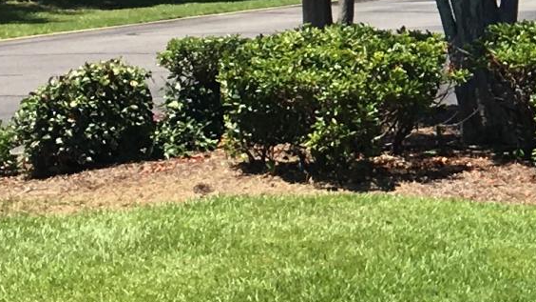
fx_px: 2387
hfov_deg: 11.8
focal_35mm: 168
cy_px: -159
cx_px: 992
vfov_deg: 7.1
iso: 25
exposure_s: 1/1221
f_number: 2.2
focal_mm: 4.15
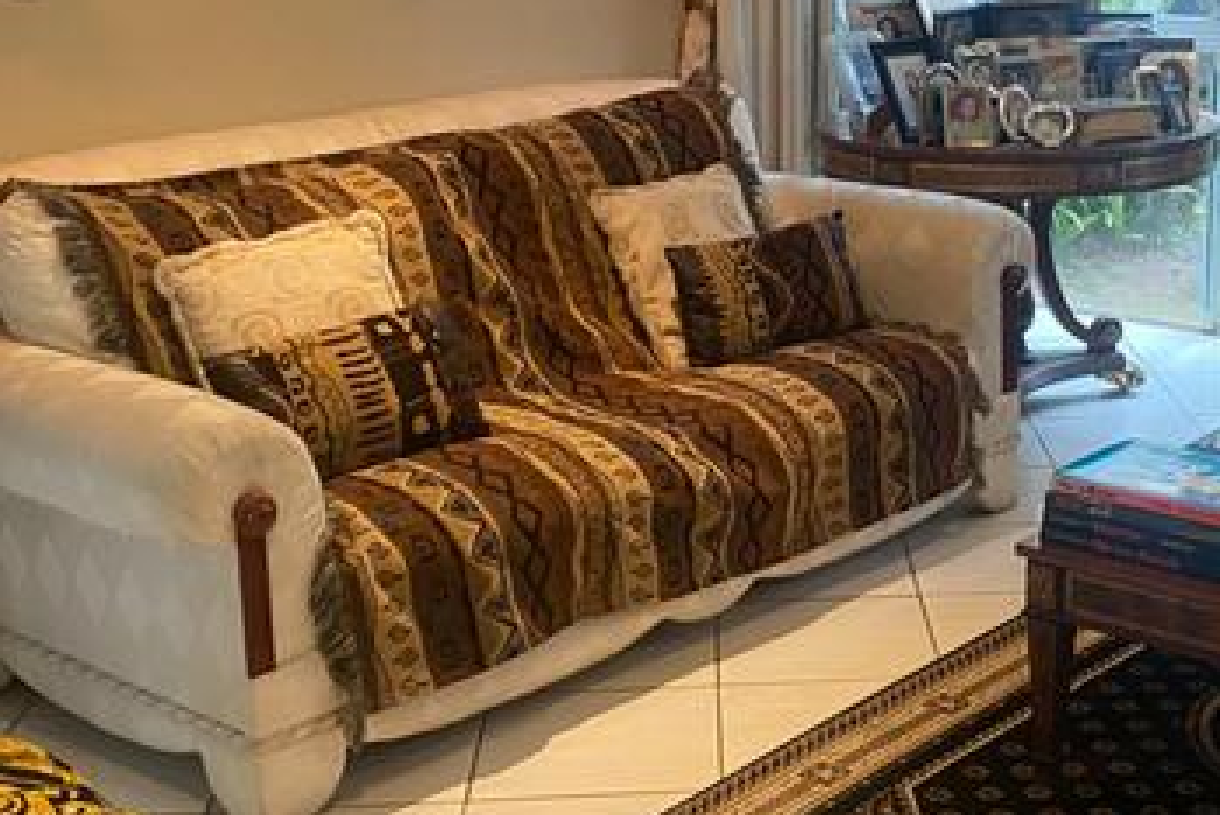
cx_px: 776
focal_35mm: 62
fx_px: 2102
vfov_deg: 21.9
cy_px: 416
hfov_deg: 32.2
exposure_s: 1/50
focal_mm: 4.25
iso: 250
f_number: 1.8
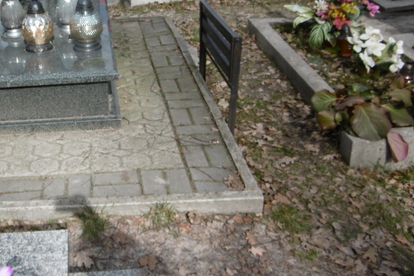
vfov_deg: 24.9
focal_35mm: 53
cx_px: 86
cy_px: 41
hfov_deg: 36.3
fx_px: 609
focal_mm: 5.8
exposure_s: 1/800
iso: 100
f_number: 3.5
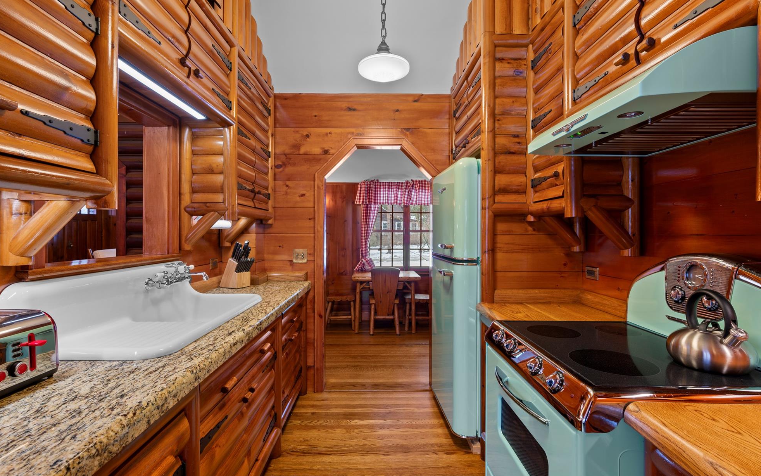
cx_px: 377
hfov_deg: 94.4
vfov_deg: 68.0
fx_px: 353
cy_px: 234
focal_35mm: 17
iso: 200
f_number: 7.1
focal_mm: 16
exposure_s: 3
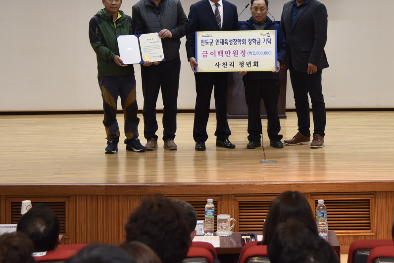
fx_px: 1237
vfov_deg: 12.0
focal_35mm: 113
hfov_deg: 18.1
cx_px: 232
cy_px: 4
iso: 800
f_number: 4
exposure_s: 1/125
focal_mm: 50
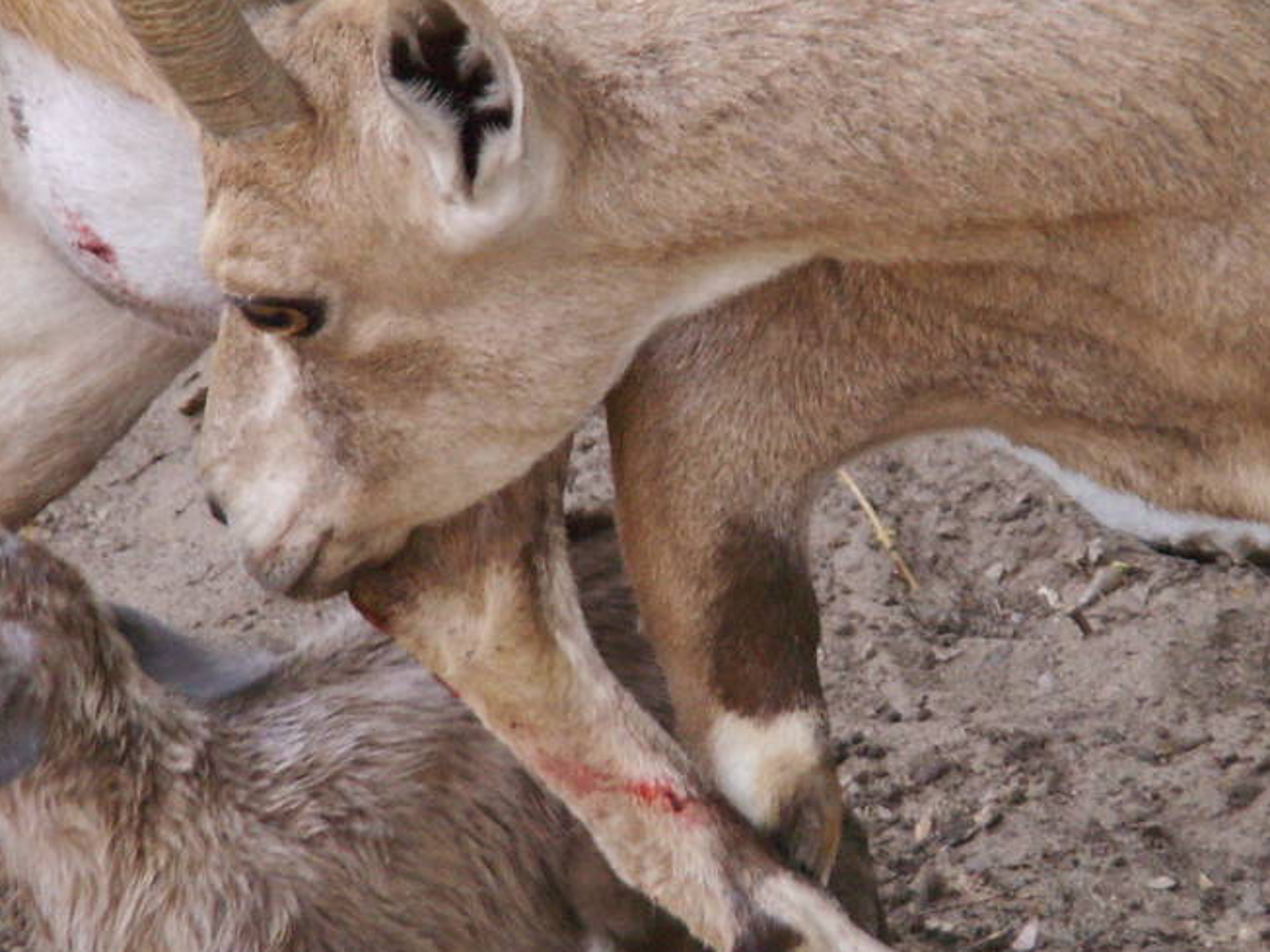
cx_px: 764
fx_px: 17614
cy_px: 589
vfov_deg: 3.1
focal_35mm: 480
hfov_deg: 4.1
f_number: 4
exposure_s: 1/50
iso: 80
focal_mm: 32.05
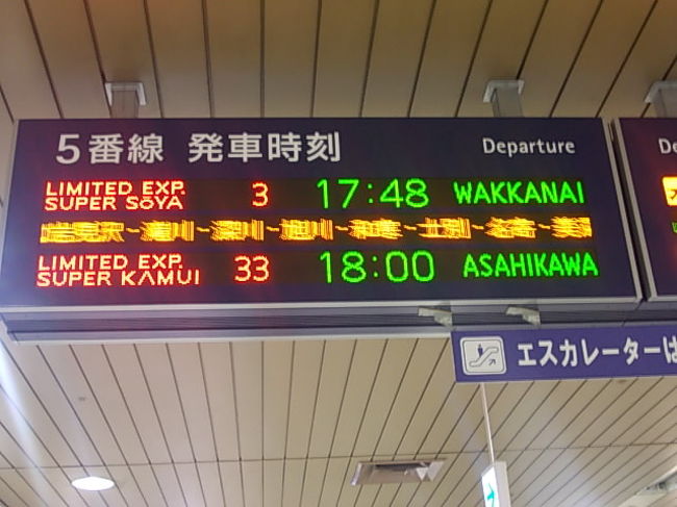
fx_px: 997
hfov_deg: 37.5
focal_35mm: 51
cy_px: 254
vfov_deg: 28.5
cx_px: 338
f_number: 3.6
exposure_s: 1/8
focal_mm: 7.2
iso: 200
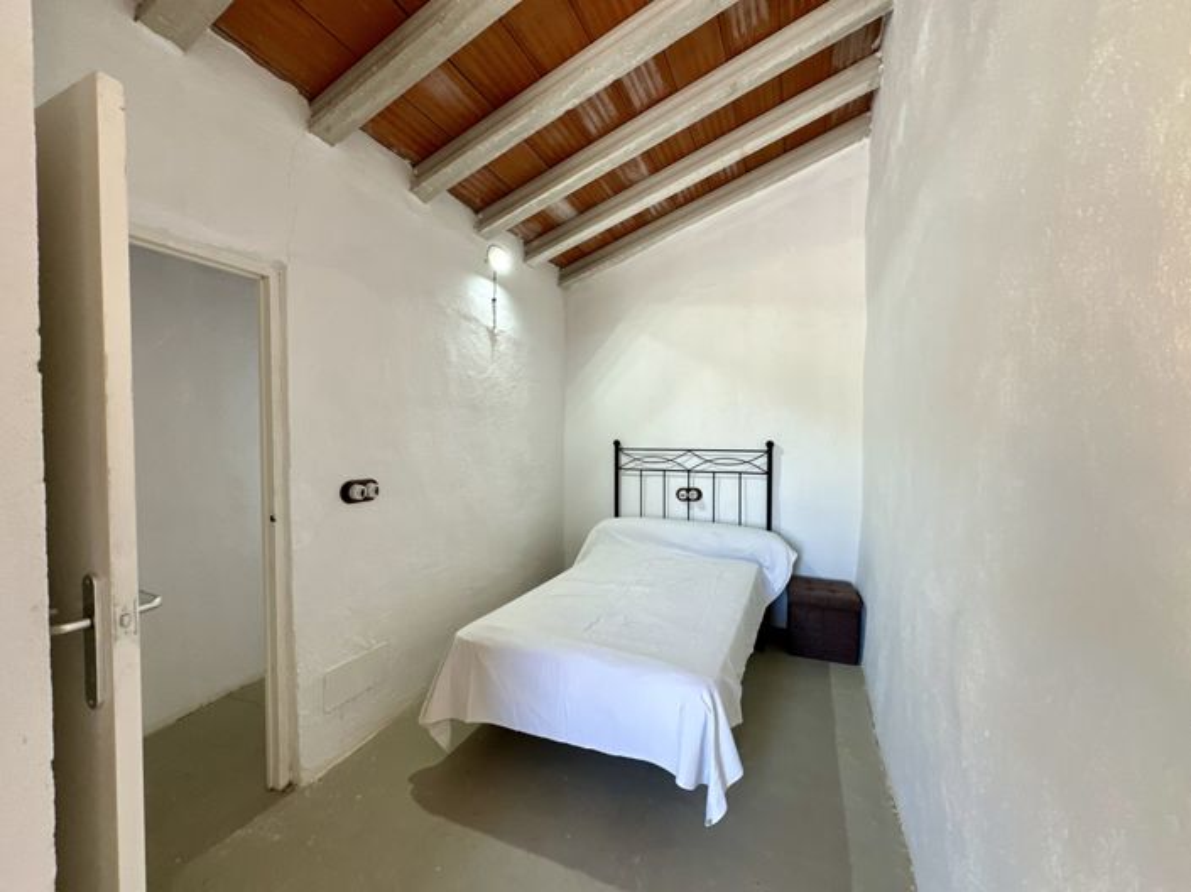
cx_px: 596
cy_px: 446
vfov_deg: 85.6
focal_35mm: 14
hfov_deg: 102.1
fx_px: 481
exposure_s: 1/100
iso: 200
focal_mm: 2.22
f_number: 2.2
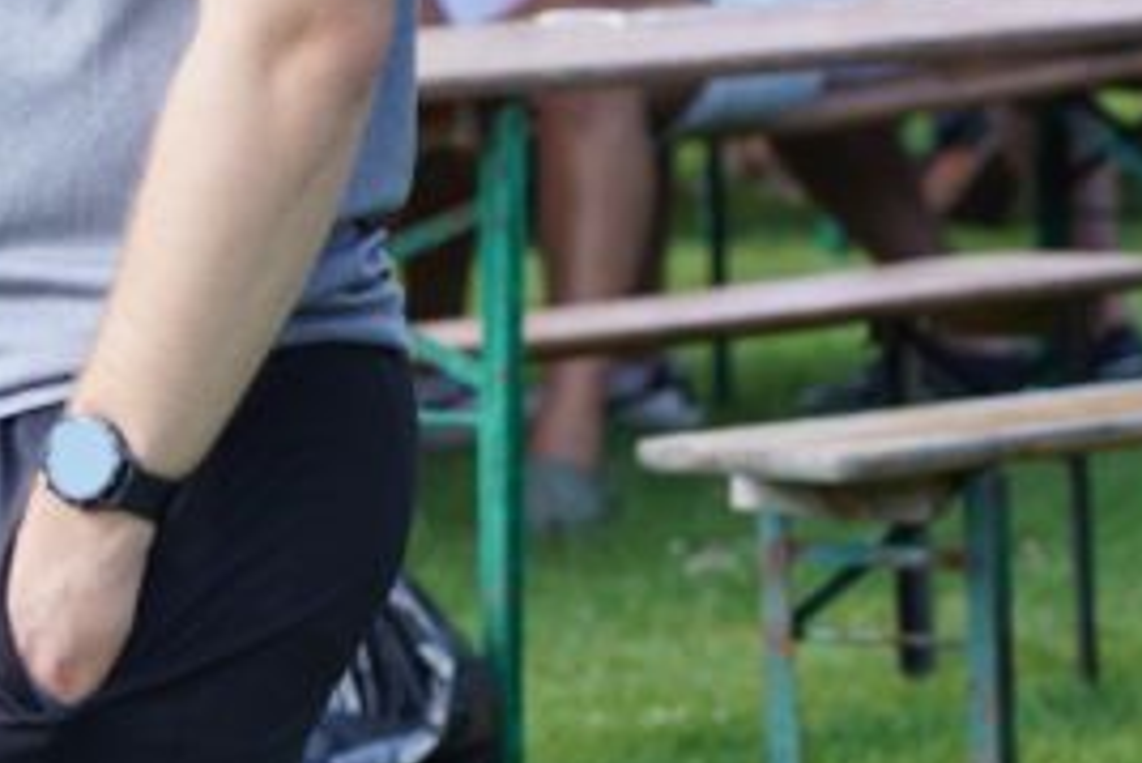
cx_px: 4
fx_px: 16186
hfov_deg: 4.0
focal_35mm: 510
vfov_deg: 2.7
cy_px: 49
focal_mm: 105
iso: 100
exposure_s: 1/160
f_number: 4
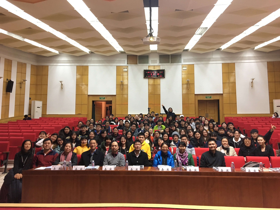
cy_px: 105
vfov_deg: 48.2
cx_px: 140
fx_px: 235
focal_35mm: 29
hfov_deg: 61.7
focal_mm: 4.15
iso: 160
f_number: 2.2
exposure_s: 1/33
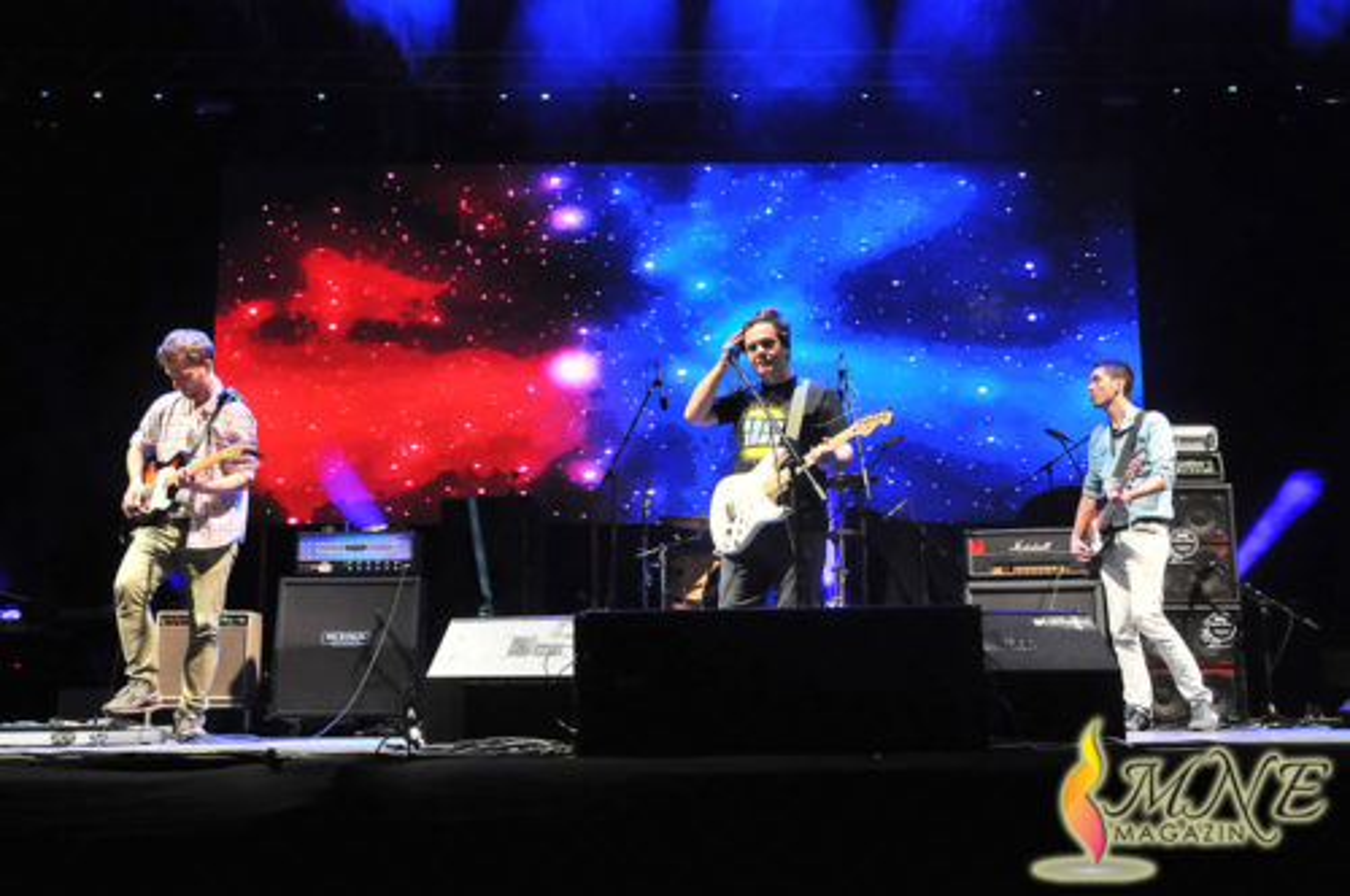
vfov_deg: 34.1
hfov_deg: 49.6
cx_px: 675
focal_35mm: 39
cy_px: 448
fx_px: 1461
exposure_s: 1/60
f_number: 4
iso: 2000
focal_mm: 26
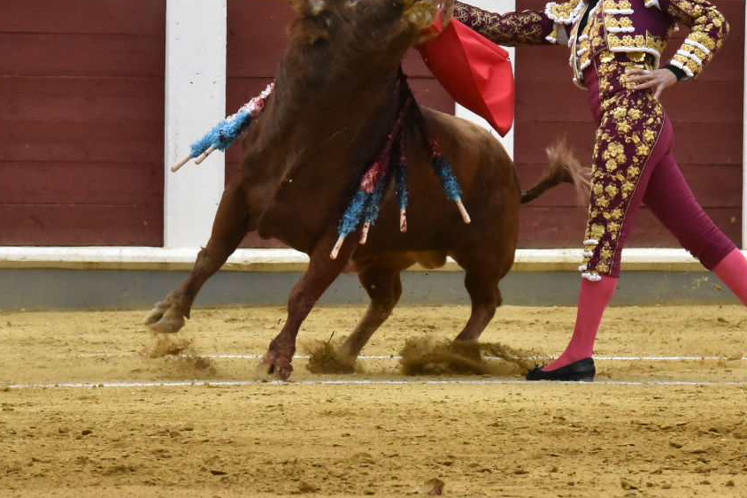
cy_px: 45
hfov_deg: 3.6
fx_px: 11953
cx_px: 508
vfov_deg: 2.4
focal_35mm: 576
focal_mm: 300
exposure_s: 1/800
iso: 6400
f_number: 20
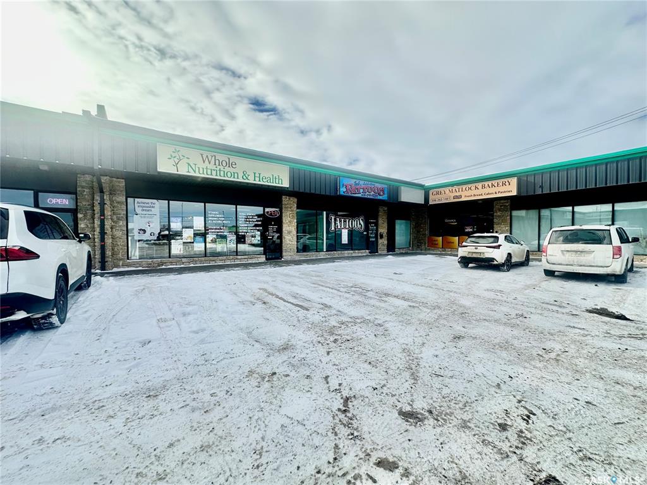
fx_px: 262
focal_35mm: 14
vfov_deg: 85.7
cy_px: 242
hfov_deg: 102.1
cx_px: 324
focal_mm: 2.22
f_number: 2.2
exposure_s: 1/1553
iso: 50
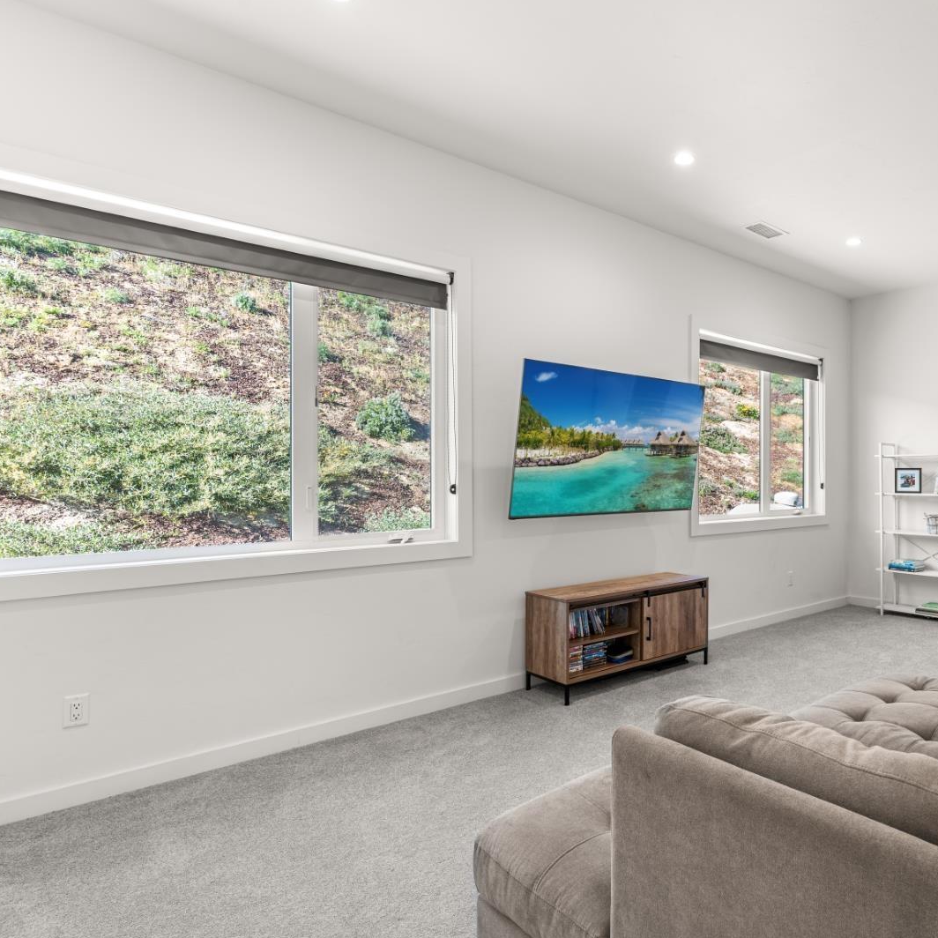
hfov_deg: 66.7
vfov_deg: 69.6
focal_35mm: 22
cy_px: 473
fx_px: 674
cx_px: 664
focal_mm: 17
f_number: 8
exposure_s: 1/5
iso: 80
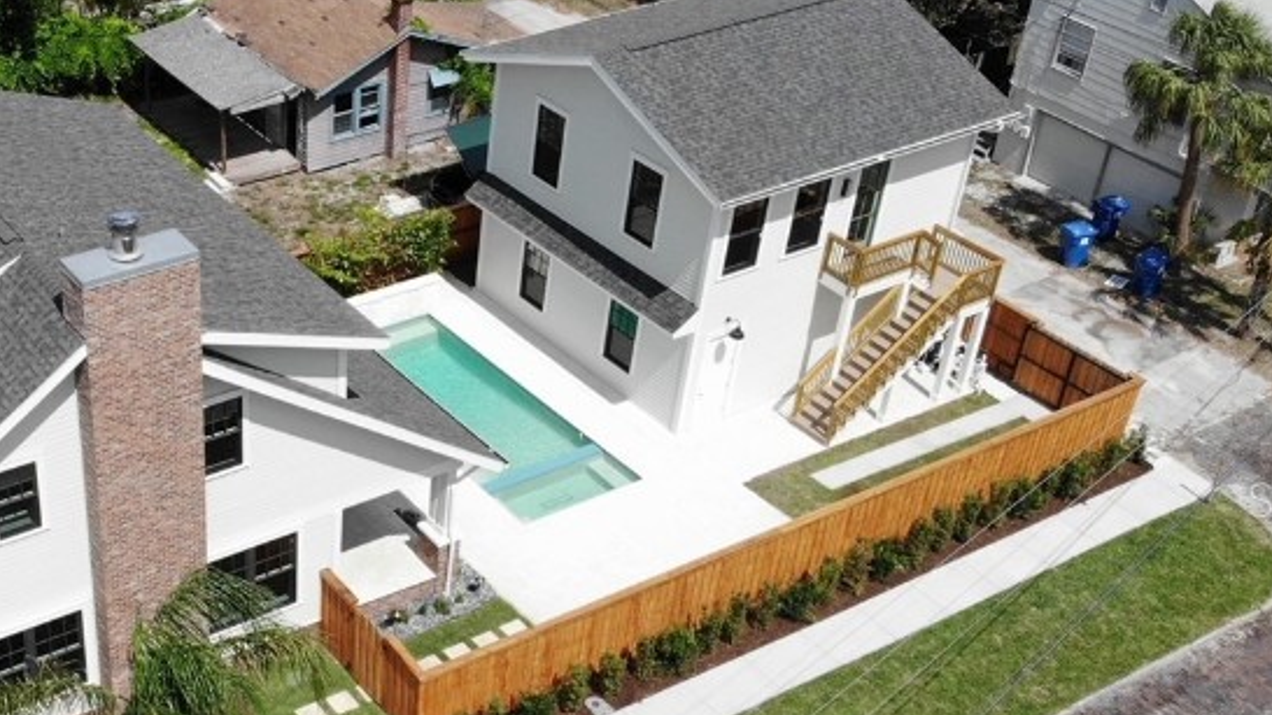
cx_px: 275
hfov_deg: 40.6
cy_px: 498
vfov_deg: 24.3
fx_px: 1653
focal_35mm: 49
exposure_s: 1/1292
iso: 101
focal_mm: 4.5
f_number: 2.8
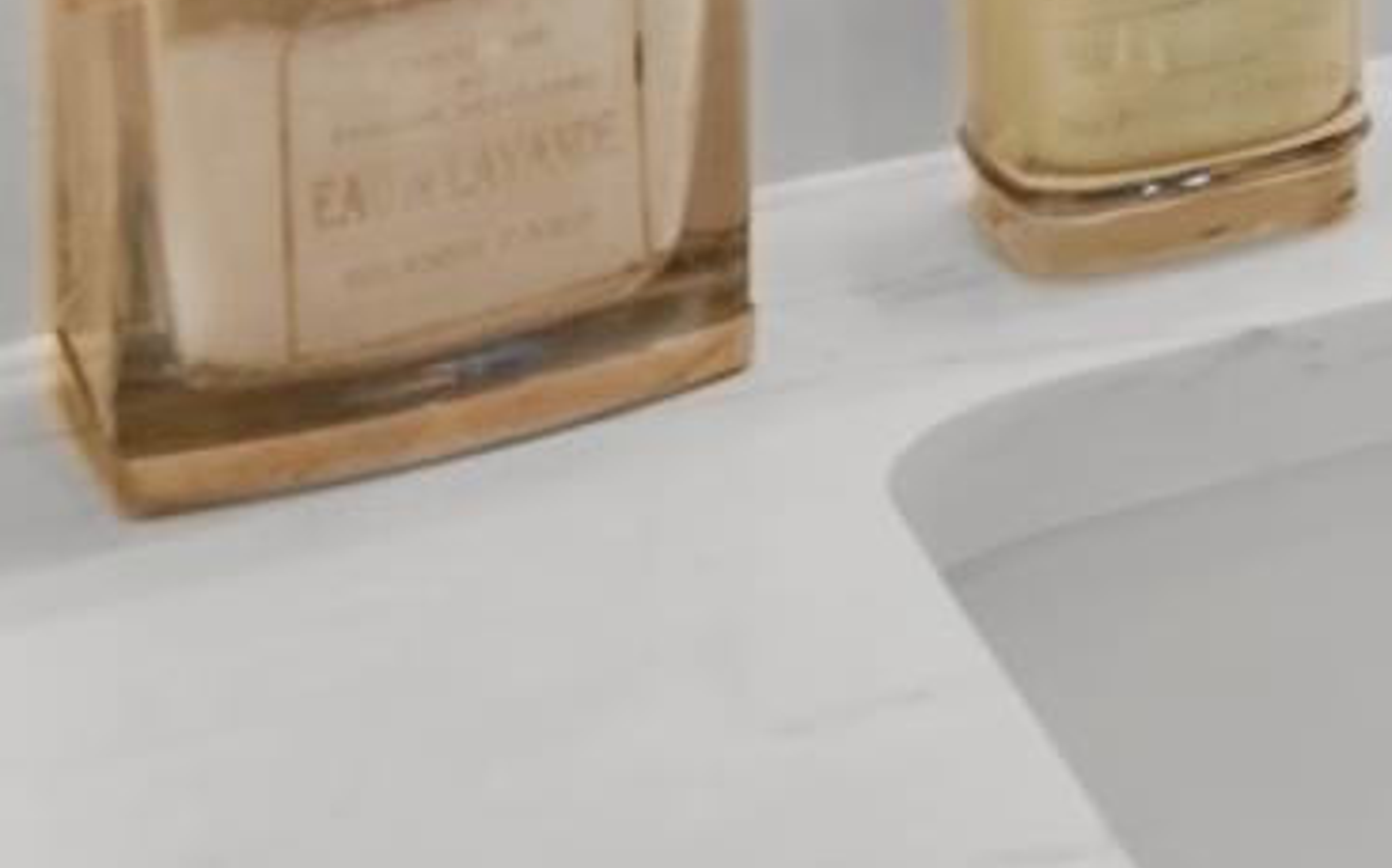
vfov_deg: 9.2
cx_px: 3220
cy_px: -1601
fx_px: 4474
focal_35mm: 118
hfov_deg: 13.5
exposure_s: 1/15
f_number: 8
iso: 100
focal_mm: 17
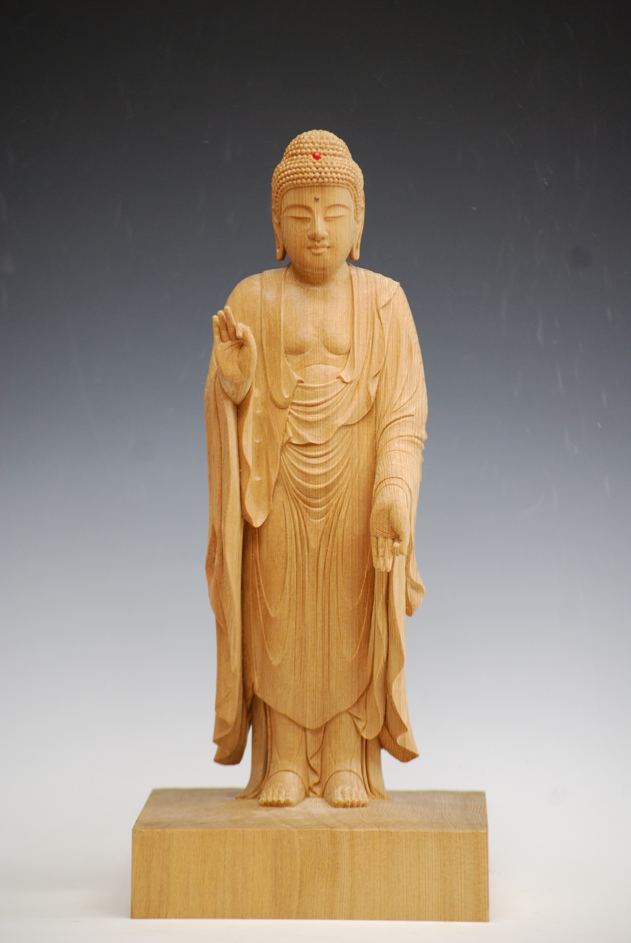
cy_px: 472
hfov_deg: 8.7
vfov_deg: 13.0
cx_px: 316
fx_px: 4129
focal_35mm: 158
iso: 400
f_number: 4.8
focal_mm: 105
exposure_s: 1/25
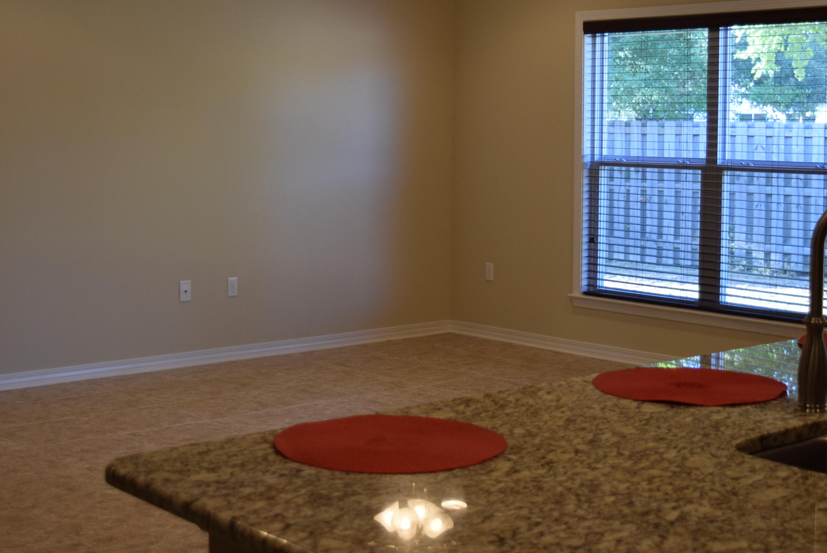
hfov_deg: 32.5
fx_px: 1419
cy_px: 214
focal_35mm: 62
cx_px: 405
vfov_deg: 22.0
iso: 400
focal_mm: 29
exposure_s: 1/80
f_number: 4.2
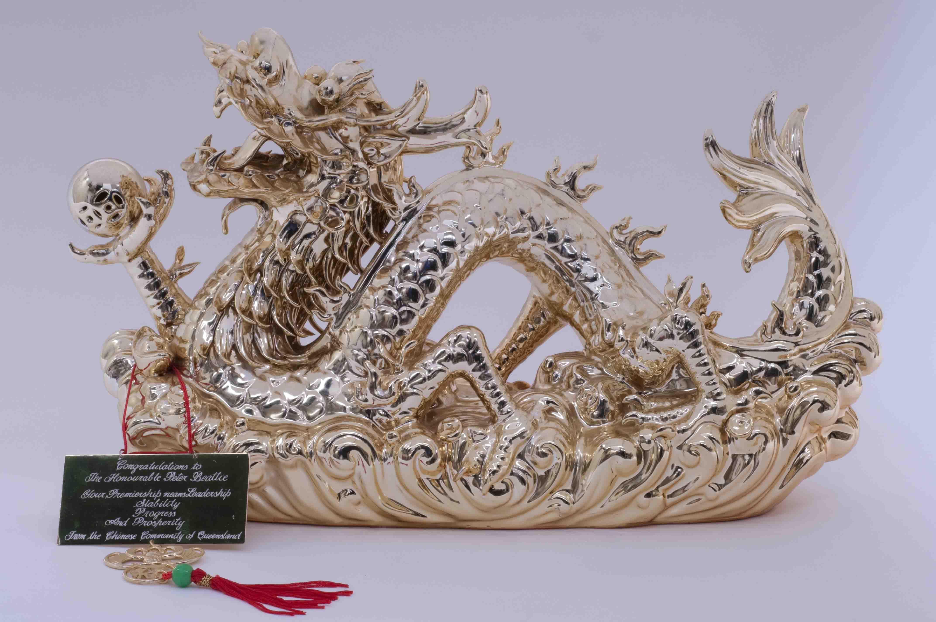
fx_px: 2337
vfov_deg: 15.2
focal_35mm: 90
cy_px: 311
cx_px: 468
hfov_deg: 22.6
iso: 200
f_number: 22
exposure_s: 1/1.25
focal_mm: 60
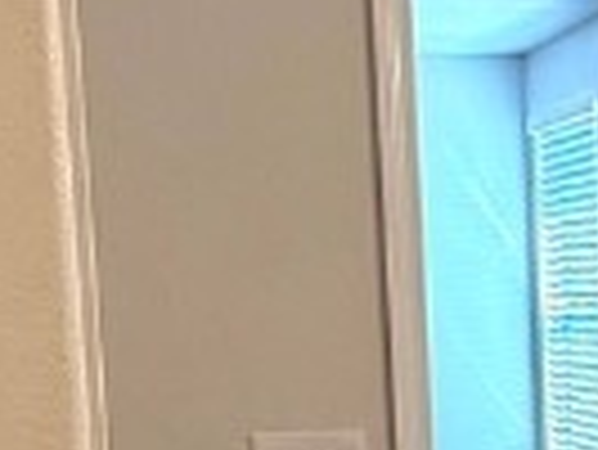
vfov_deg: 13.3
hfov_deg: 17.3
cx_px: 733
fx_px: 1867
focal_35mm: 108
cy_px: 558
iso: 100
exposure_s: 1/120
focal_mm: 2.22
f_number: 2.2
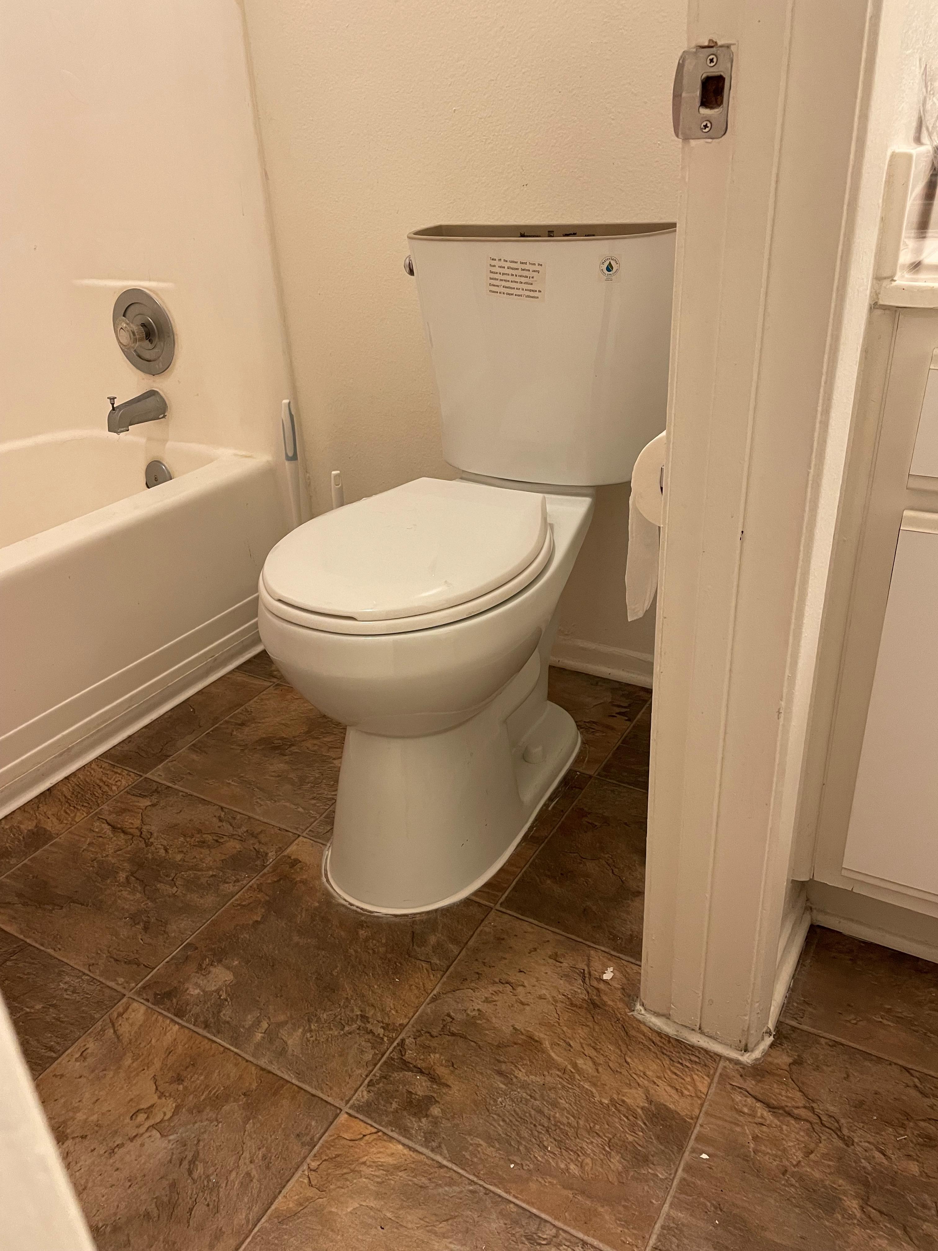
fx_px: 939
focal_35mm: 26
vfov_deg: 67.3
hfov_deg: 53.1
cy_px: 626
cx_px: 469
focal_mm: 4.2
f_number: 1.6
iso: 200
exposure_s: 1/60
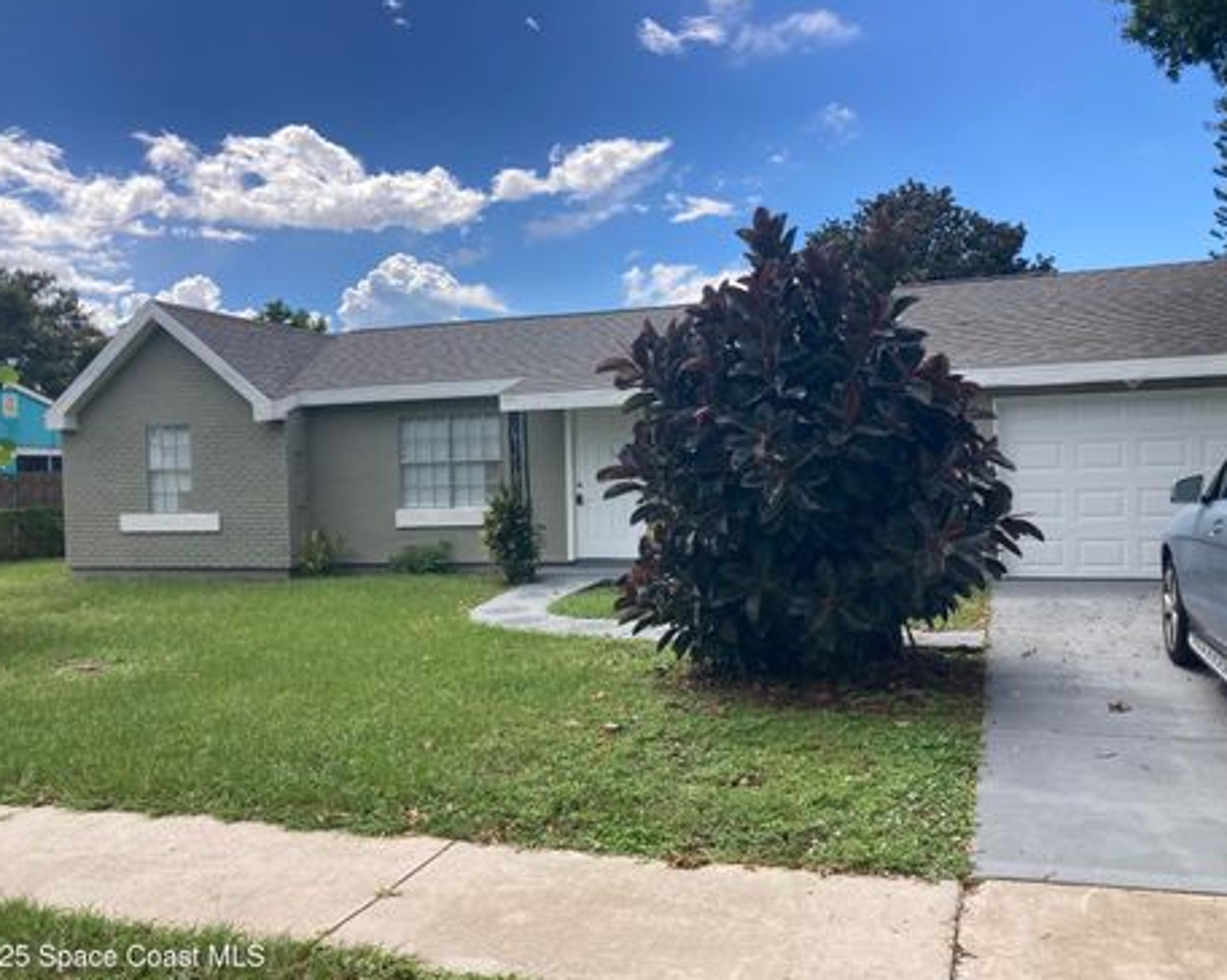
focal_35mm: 30
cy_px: 497
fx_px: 1089
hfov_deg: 58.8
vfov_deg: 48.4
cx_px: 616
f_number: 1.8
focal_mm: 3.99
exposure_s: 1/1869
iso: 20
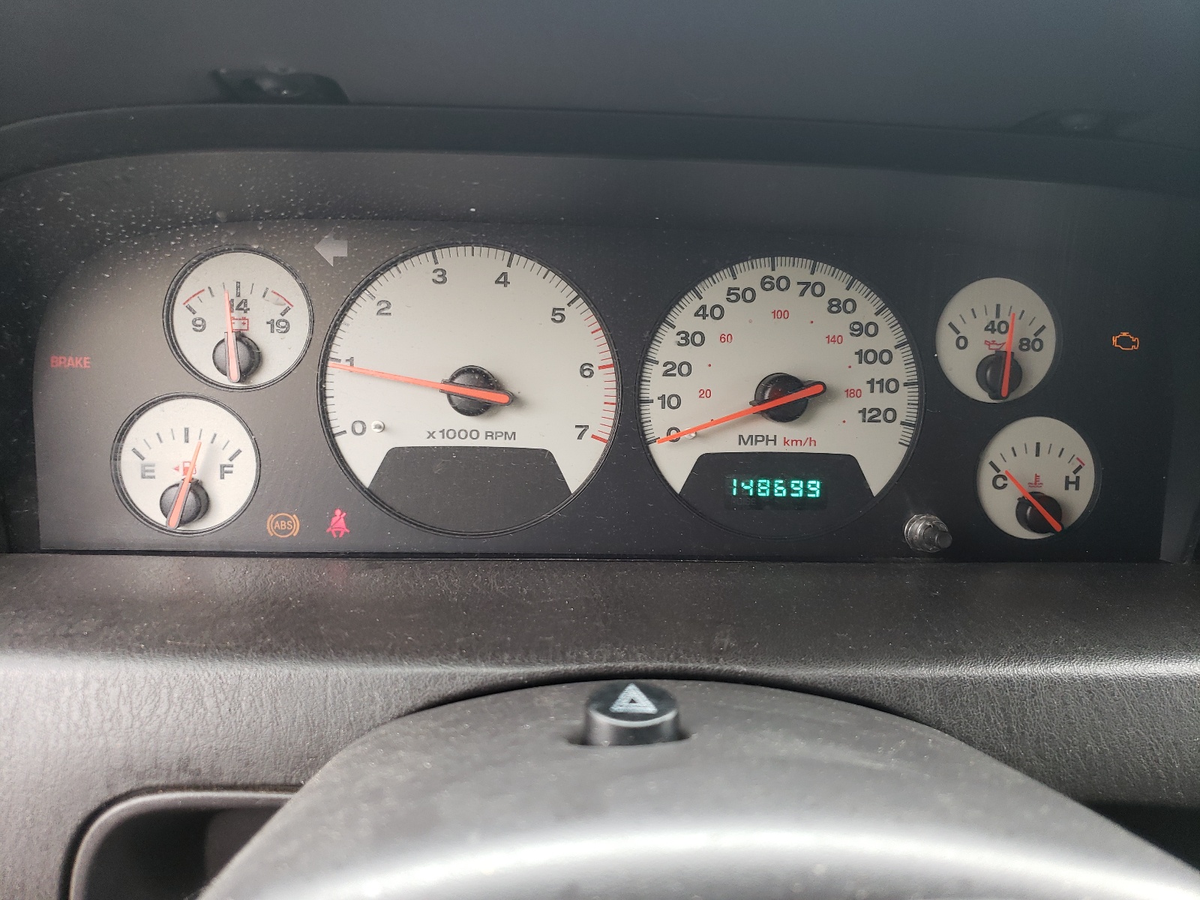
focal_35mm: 26
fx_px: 901
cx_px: 600
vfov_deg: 53.1
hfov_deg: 67.3
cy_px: 450
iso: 77
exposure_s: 1/60.2
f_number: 1.5
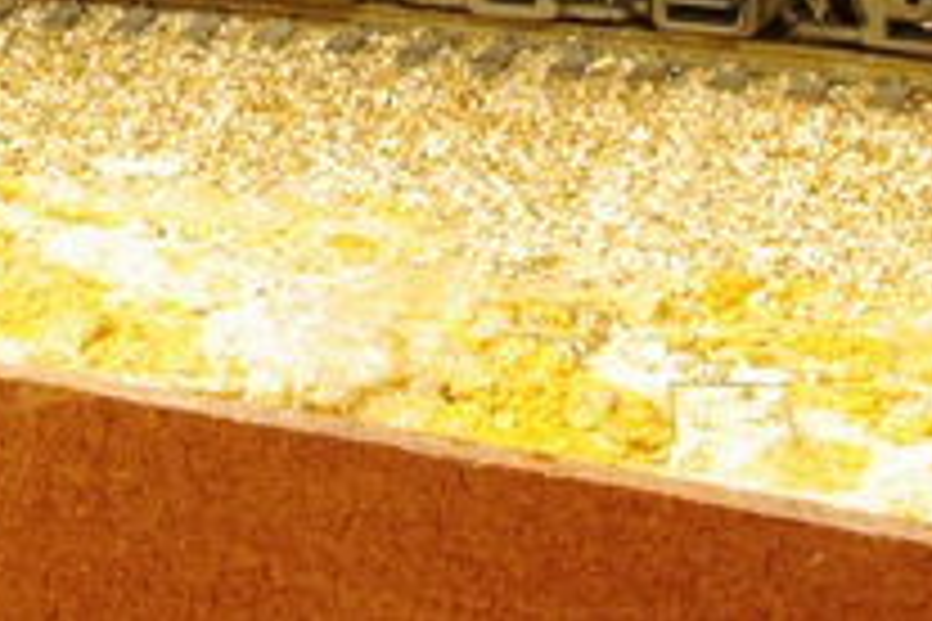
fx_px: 2718
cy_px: -338
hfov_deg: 19.3
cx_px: 221
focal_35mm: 105
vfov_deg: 12.4
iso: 200
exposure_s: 10
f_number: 27
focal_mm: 23.13
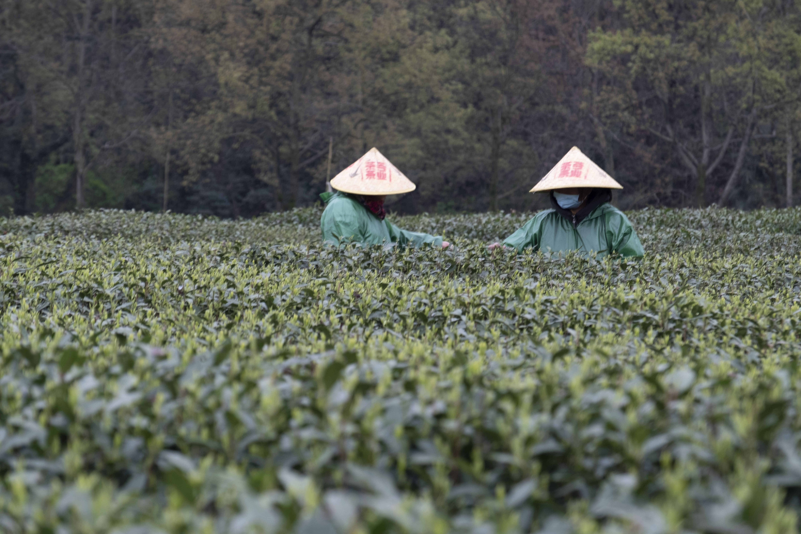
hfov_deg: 11.8
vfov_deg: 7.9
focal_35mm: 174
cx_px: 400
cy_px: 267
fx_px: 3871
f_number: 8
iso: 400
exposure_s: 1/30
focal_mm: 116.1
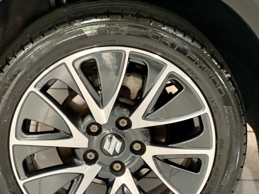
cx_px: 111
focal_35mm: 121
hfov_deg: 16.3
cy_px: 137
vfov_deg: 12.2
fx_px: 905
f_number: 2.8
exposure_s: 1/24
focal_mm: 9
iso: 400
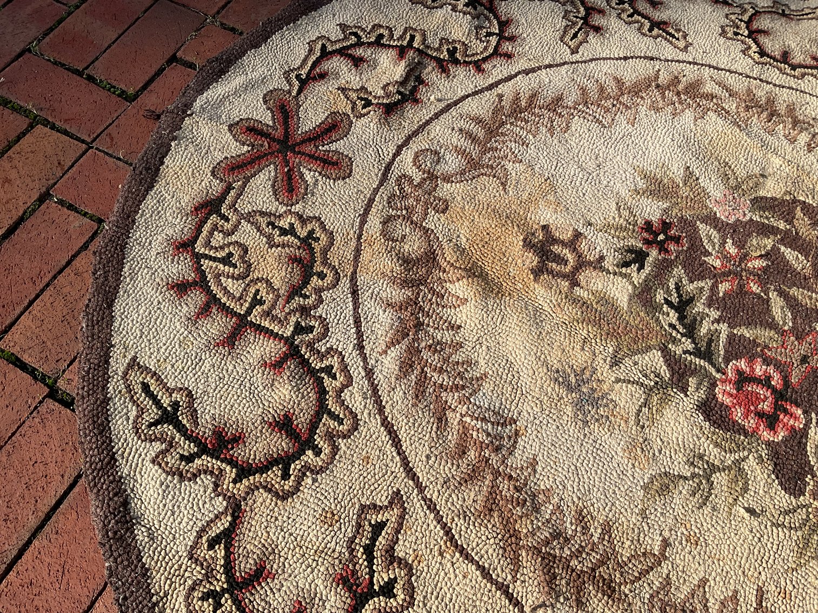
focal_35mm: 29
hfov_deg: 61.7
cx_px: 409
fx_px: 685
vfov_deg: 48.2
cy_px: 306
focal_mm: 3
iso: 16
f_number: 1.8
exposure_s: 1/1577
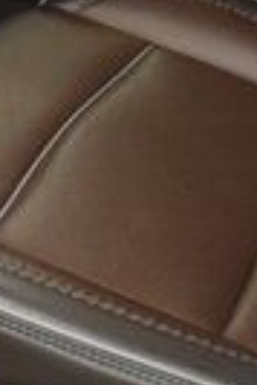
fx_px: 1388
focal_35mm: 130
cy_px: 71
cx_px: -40
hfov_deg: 10.4
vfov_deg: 15.6
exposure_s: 1/125
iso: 2200
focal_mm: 18
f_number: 3.5
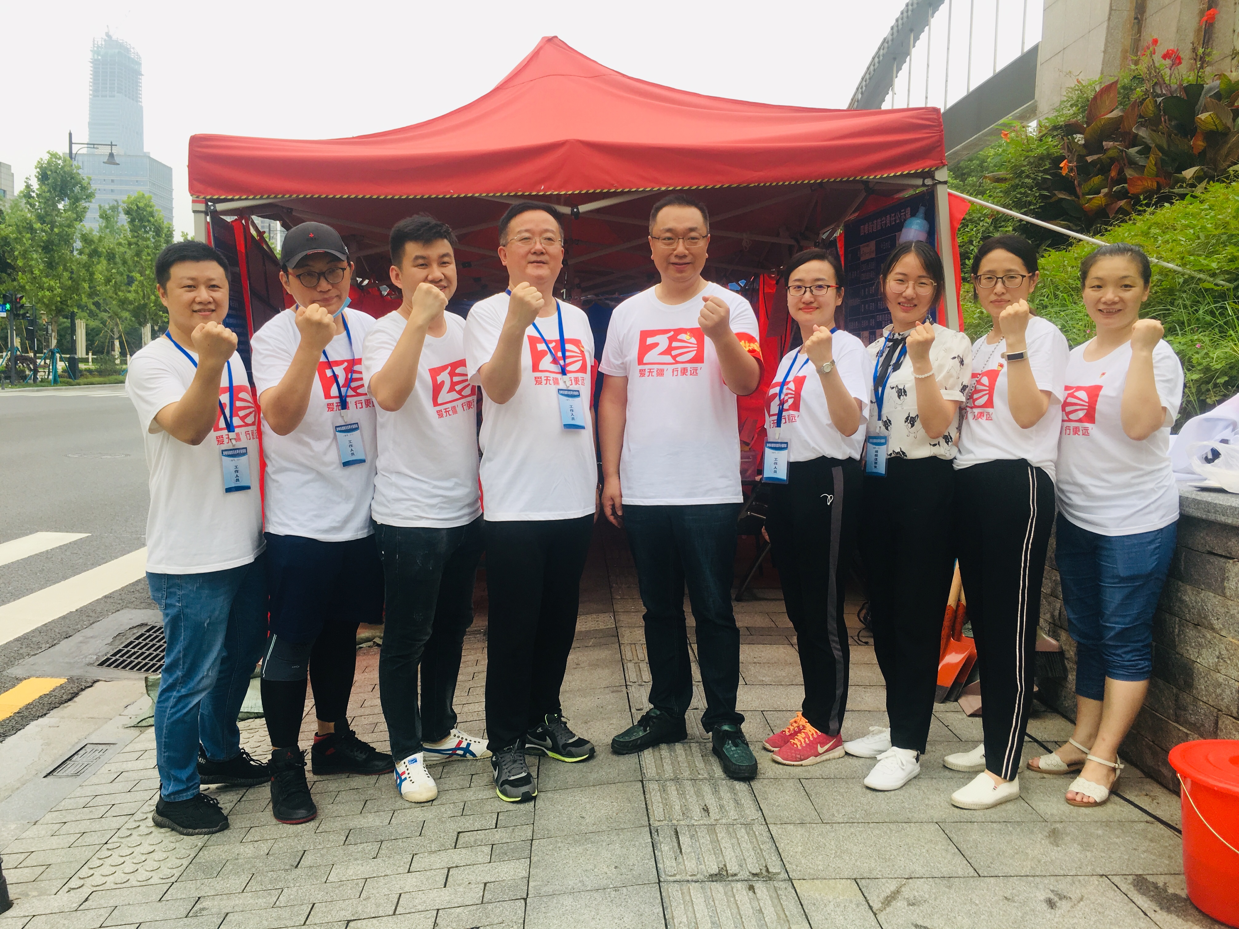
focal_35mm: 29
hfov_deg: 61.7
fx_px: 1038
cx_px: 620
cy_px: 464
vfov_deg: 48.2
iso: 25
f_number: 2.2
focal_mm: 4.15
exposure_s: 1/329
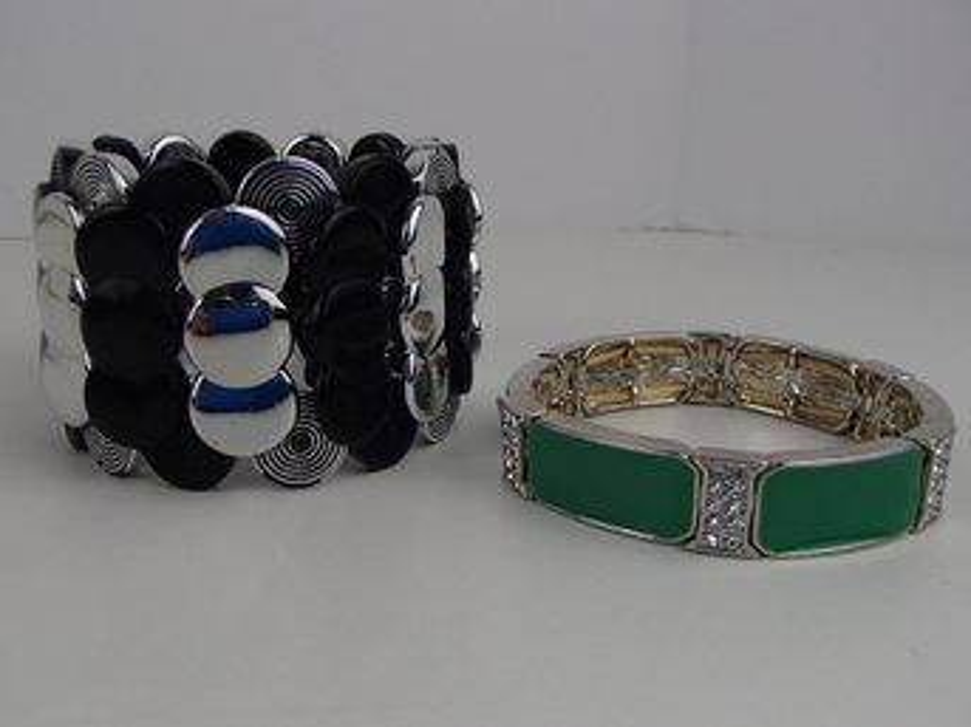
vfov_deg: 38.6
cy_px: 364
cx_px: 486
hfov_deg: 50.2
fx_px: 1038
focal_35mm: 37
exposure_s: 1/160
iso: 160
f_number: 4.7
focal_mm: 6.64
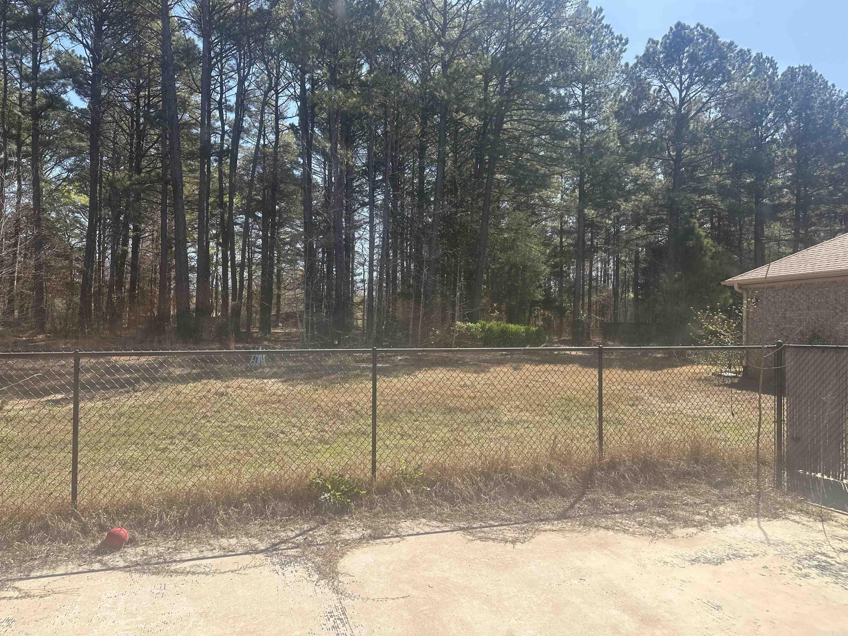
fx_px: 588
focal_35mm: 24
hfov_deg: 71.6
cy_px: 318
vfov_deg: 56.8
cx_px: 424
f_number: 1.78
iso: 80
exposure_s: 1/1227
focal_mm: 6.86
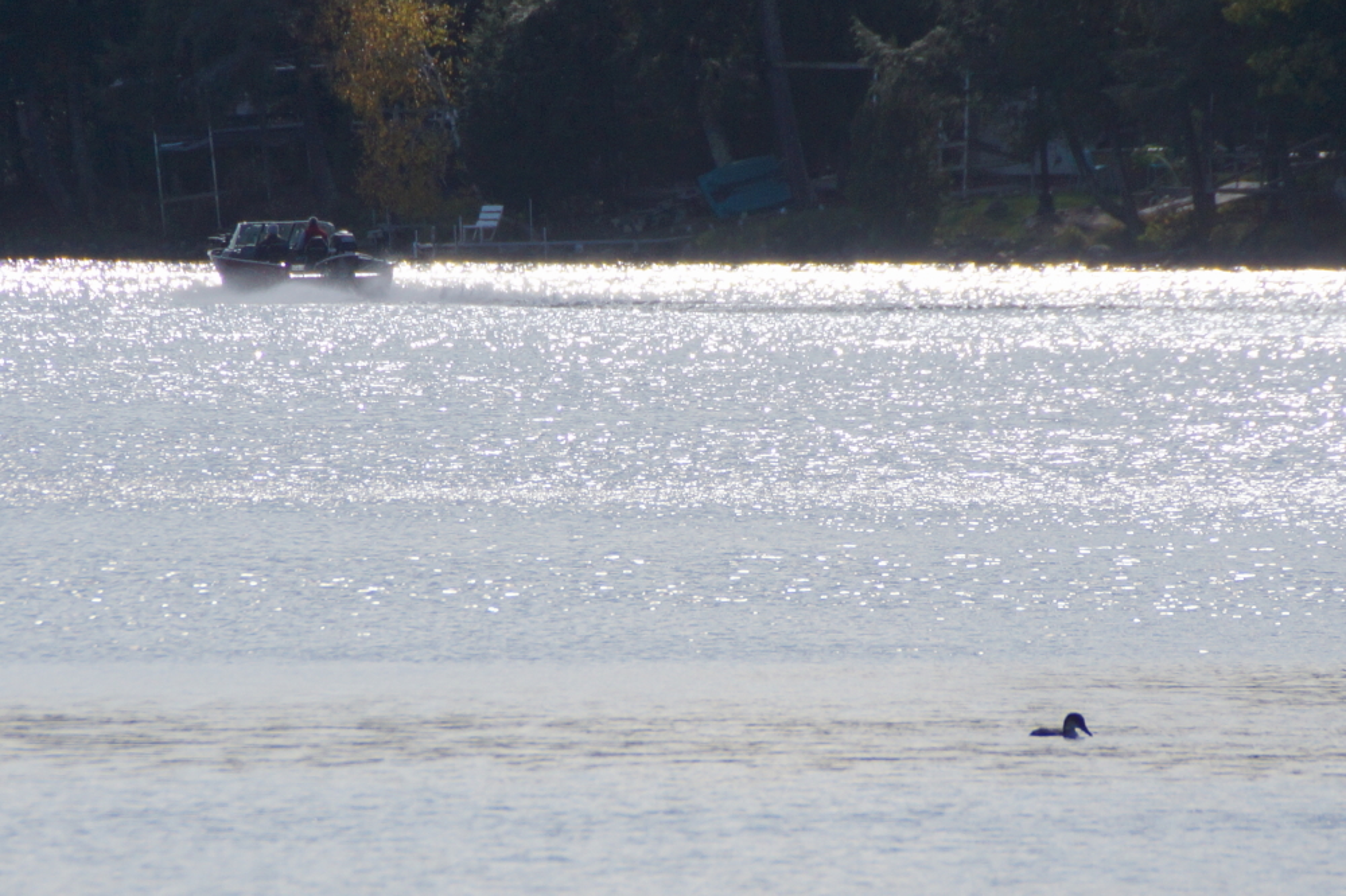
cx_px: 673
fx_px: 14015
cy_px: 448
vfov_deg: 3.7
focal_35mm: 375
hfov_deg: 5.5
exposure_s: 1/400
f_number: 6.3
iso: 125
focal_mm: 250
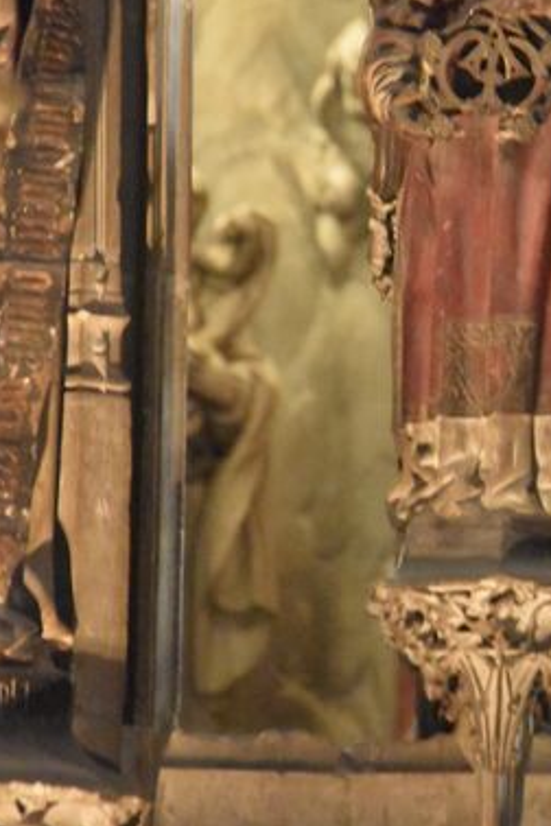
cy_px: 232
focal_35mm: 556
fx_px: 12764
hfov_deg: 2.5
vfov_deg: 3.7
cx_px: 467
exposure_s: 1/50
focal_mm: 200
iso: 12800
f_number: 5.6
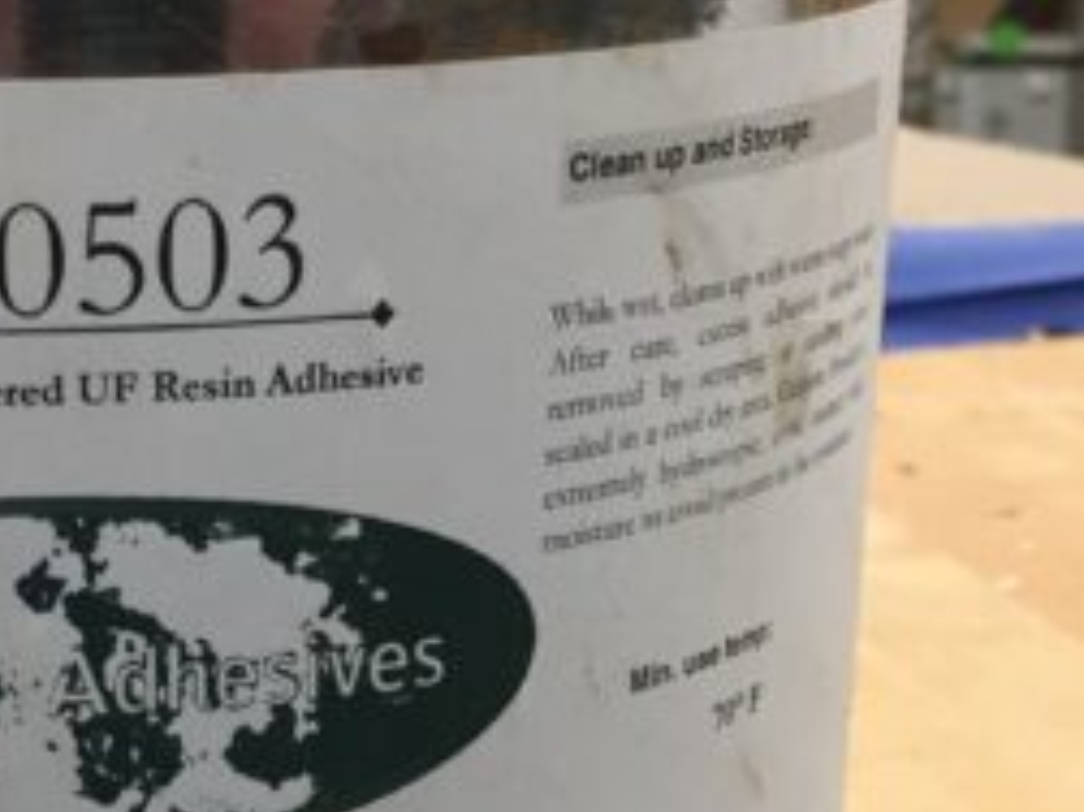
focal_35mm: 81
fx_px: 2535
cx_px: 4
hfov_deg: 23.2
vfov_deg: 18.2
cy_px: 508
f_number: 2.2
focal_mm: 4.15
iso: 80
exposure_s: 1/30
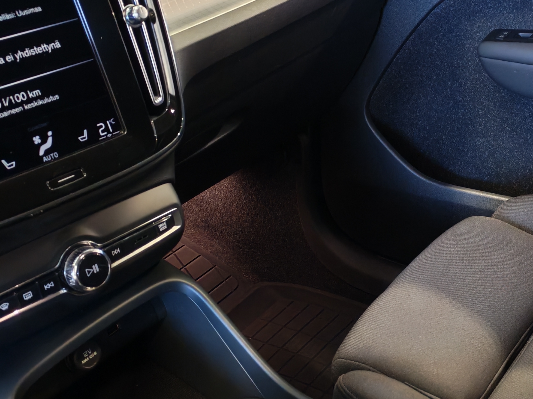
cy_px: 203
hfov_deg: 34.9
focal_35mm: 55
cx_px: 304
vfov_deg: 26.6
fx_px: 847
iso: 800
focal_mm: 6.12
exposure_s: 1/50
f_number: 1.9
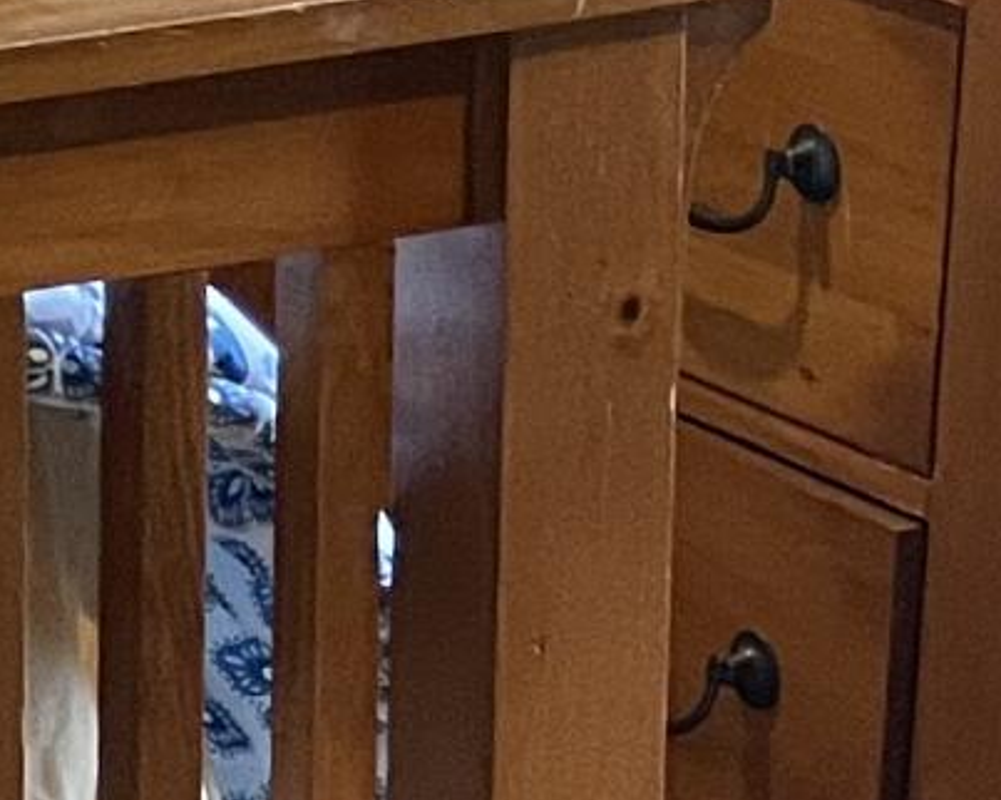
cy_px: -1255
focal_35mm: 189
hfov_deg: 7.8
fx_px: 5597
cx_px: -2618
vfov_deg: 7.5
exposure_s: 1/60
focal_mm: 4.2
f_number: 1.6
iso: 160
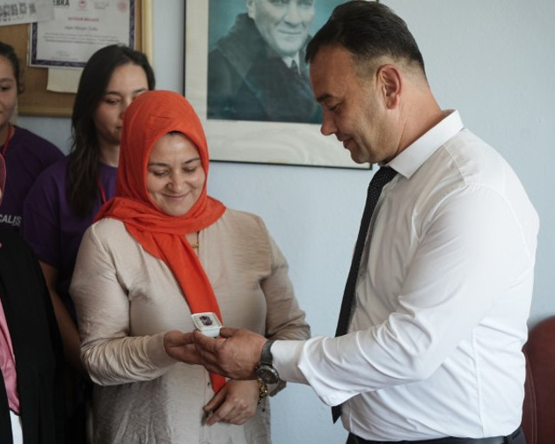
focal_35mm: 71
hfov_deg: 26.7
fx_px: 1166
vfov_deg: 21.6
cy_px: 220
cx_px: 237
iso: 320
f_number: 4
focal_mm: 62
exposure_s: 1/50
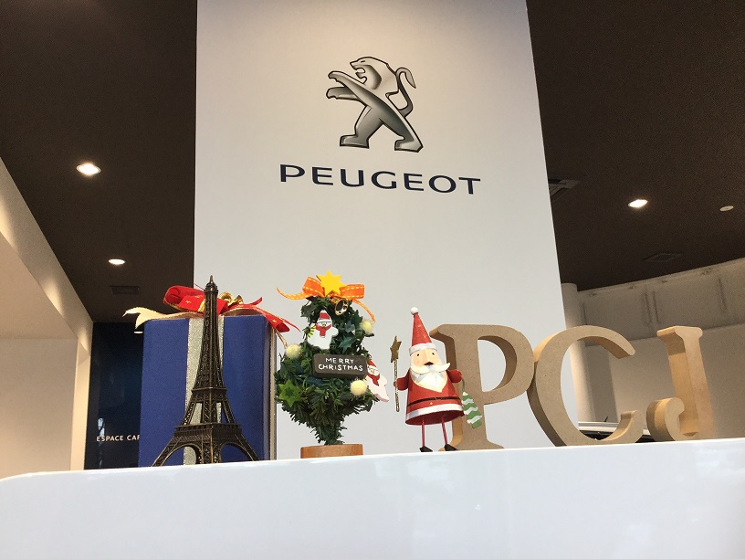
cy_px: 280
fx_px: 667
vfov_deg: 45.4
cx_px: 372
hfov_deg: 58.4
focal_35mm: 31
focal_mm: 3.3
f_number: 2.4
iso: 32
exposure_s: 1/40
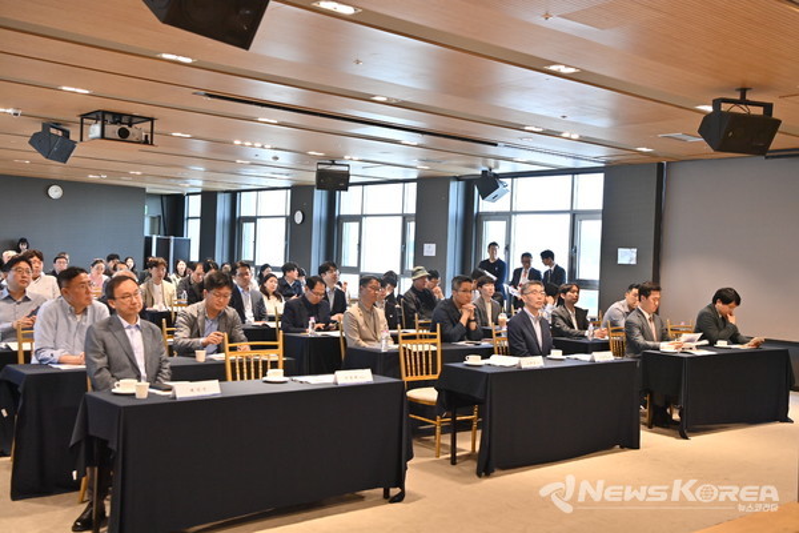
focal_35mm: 40
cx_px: 400
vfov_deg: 33.4
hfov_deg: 48.5
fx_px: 888
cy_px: 266
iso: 1000
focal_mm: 40
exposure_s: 1/200
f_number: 5
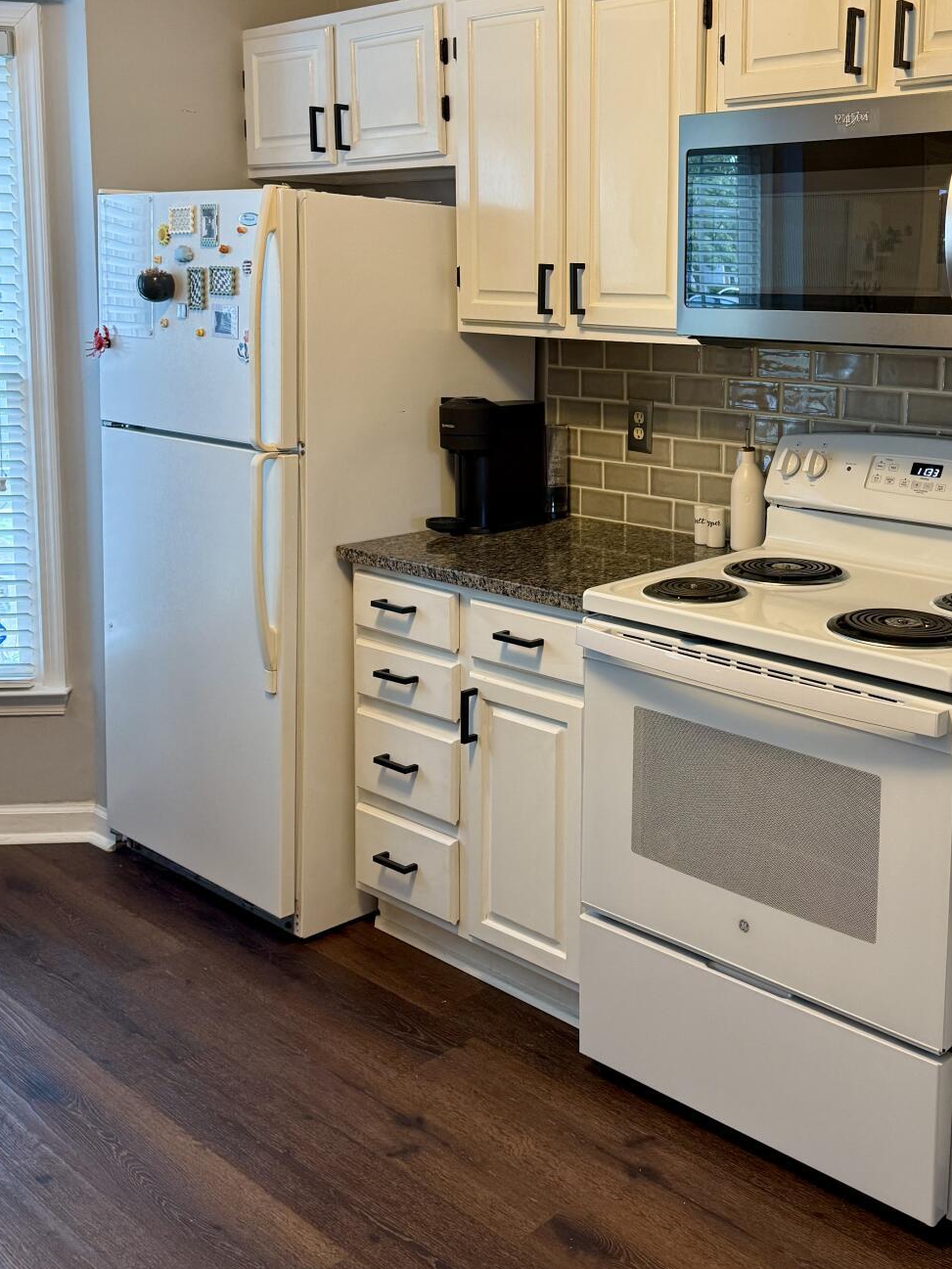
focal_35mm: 37
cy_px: 460
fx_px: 1357
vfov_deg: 49.5
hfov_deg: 38.0
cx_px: 675
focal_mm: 6.76
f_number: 1.78
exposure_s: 1/60
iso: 200
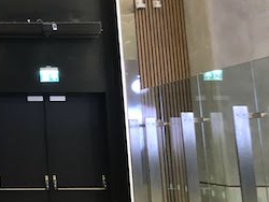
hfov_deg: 20.8
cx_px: -79
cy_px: 1
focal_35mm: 86
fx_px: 669
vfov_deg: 16.8
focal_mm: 4
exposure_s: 1/17
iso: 100
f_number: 1.8
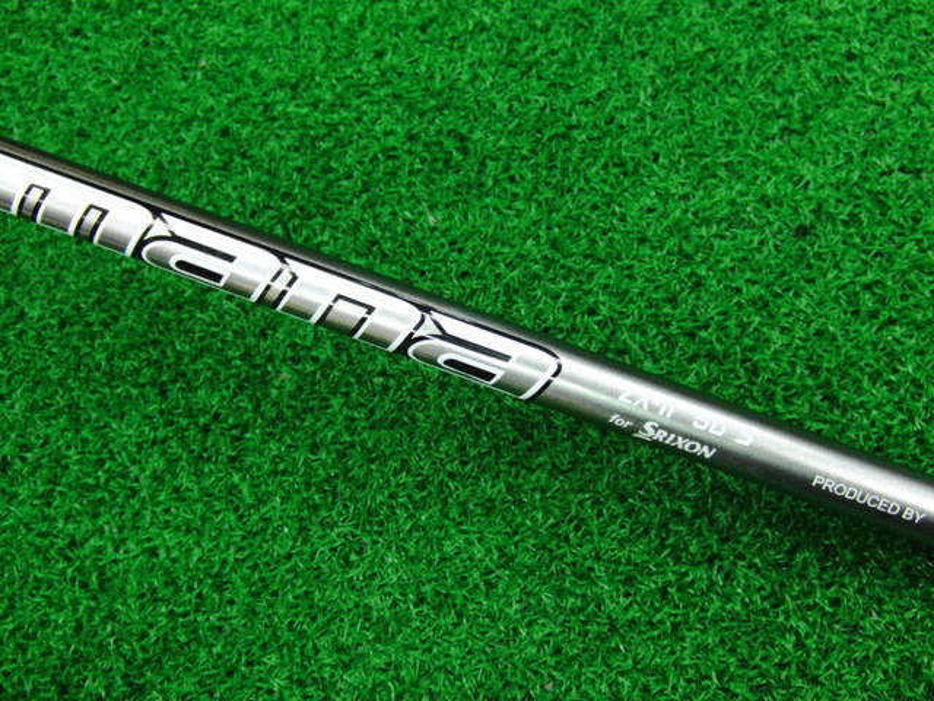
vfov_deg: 38.7
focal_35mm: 37
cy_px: 350
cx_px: 467
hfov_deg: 50.1
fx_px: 998
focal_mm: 6.42
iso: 400
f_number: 3.6
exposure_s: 1/40
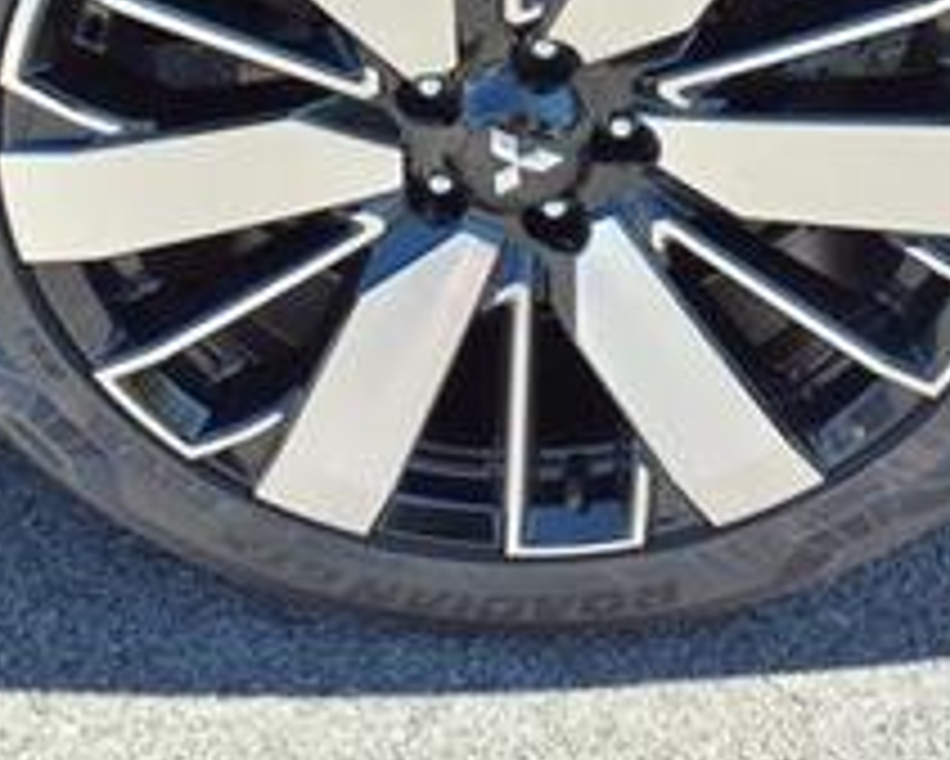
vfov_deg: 23.1
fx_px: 1772
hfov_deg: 30.0
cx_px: 486
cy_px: -27
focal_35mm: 63
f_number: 1.9
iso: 40
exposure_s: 1/476
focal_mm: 3.58
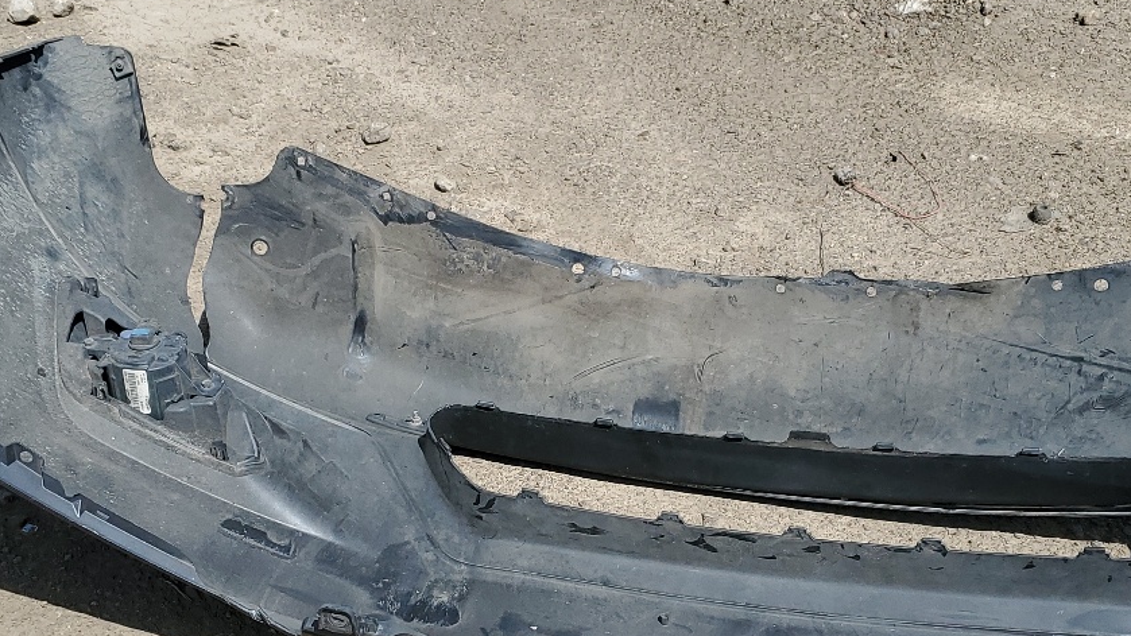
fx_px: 1619
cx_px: 558
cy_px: 422
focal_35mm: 54
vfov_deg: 22.1
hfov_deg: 38.5
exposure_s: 1/5000
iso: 50
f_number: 1.5
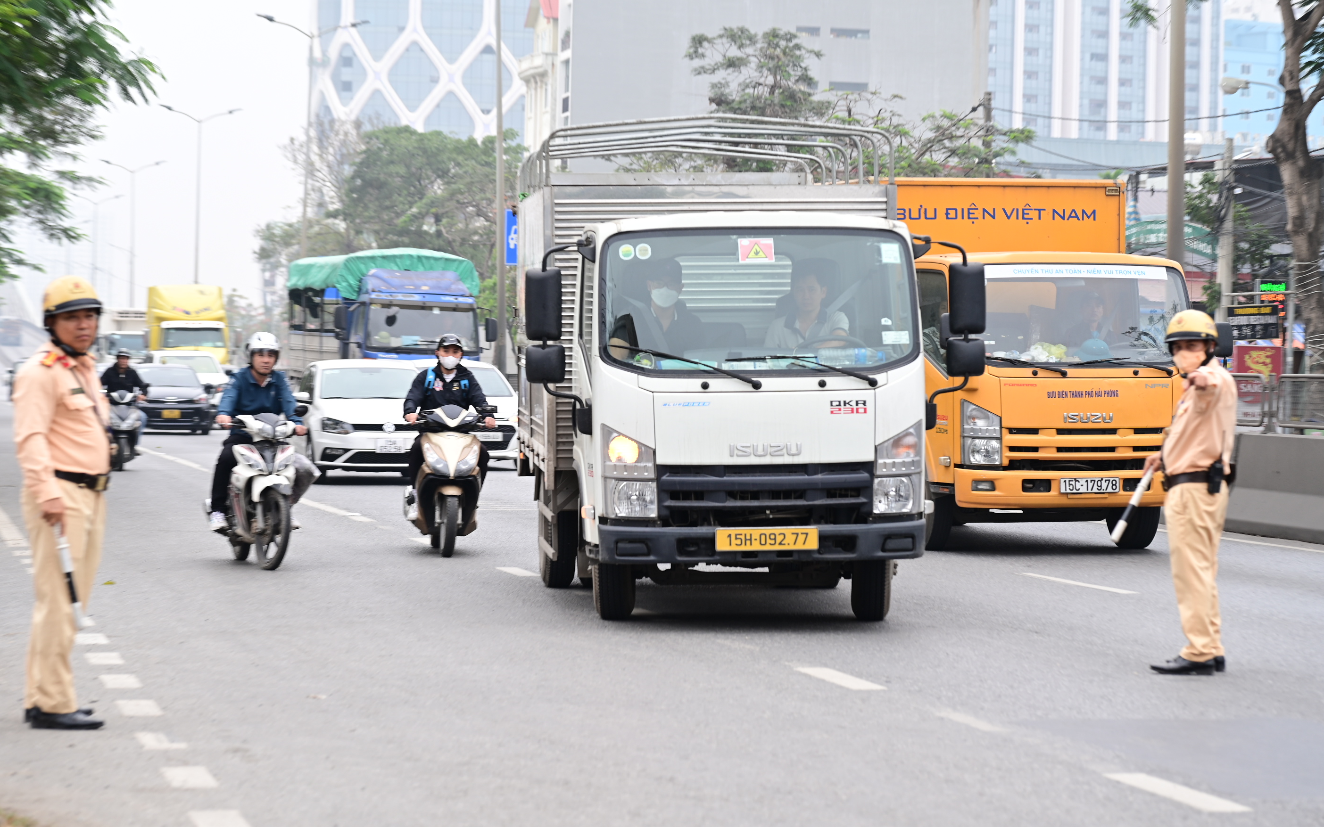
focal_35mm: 90
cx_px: 627
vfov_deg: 14.5
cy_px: 414
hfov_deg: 23.0
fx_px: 3247
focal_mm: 82
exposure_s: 1/125
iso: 125
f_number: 4
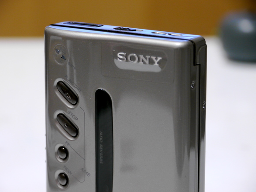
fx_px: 1346
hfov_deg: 10.9
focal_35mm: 182
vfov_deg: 8.2
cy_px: 96
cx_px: 128
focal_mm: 91
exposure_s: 1/10
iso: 400
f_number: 5.8
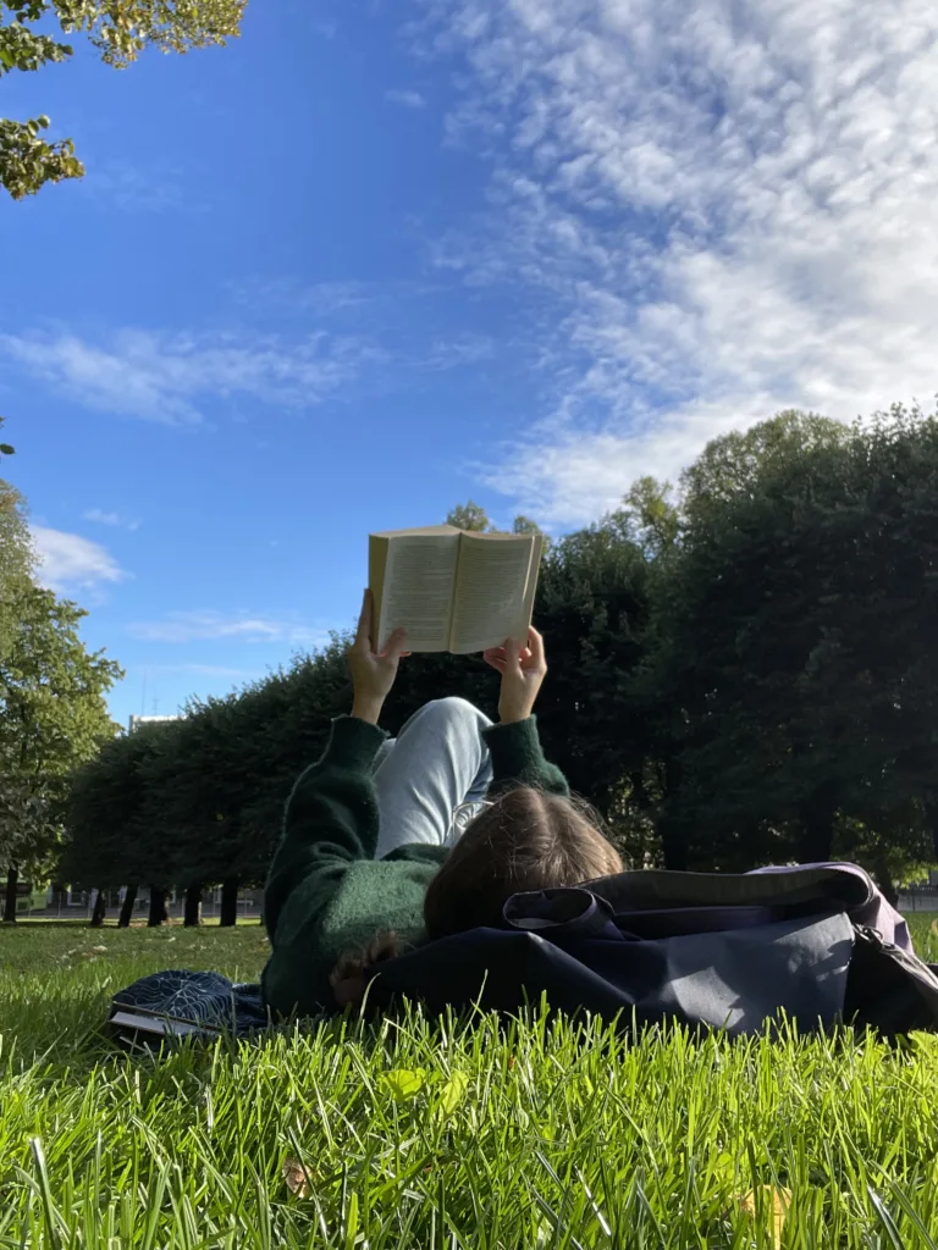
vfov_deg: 60.0
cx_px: 469
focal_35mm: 30
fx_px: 1084
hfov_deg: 46.8
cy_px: 625
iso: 25
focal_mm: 2.71
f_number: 2.2
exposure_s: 1/628
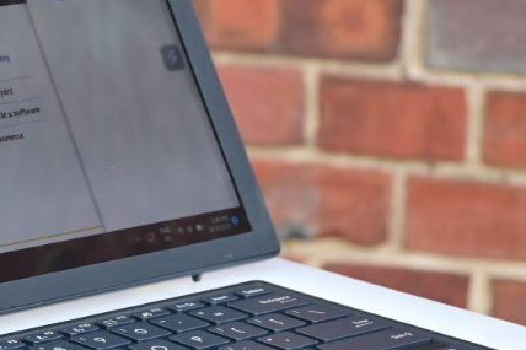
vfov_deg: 6.9
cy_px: 163
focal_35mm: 199
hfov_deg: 10.1
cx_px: -159
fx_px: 2905
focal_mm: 35
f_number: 5.3
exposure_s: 1/80
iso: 100
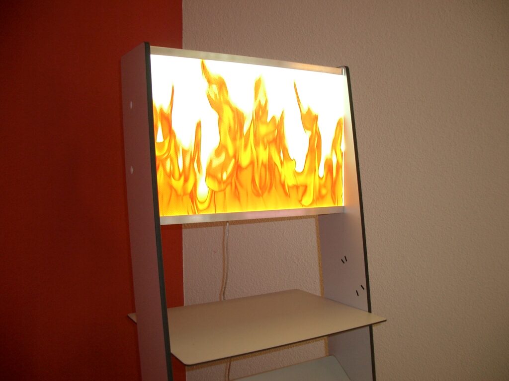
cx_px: 254
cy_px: 190
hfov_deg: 52.6
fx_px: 515
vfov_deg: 40.7
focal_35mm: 35
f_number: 2.6
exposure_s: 1/40
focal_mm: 5.8
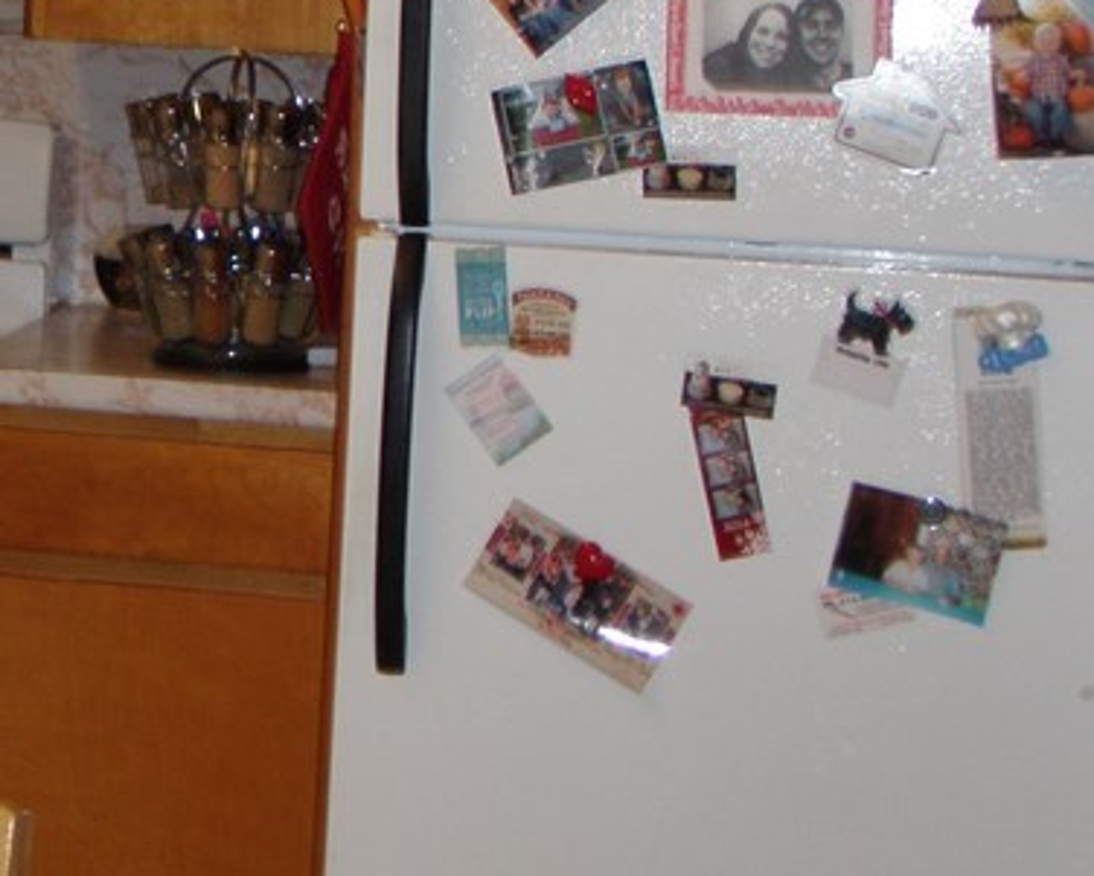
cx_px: -23
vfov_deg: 15.1
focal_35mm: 101
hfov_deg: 18.5
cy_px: 143
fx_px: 3271
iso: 125
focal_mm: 6.7
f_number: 3.5
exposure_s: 1/30
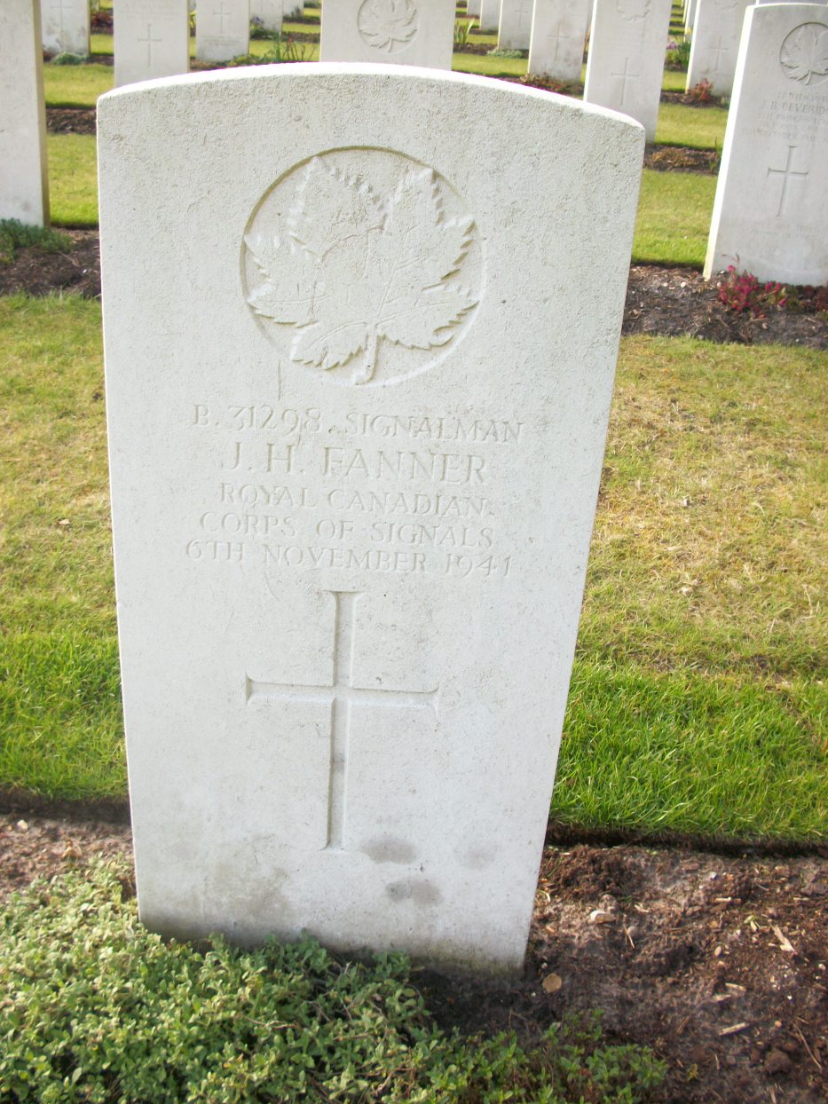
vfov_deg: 51.3
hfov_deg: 39.7
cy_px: 567
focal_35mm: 36
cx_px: 419
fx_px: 1148
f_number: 3.1
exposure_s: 1/100
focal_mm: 6.3
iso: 80
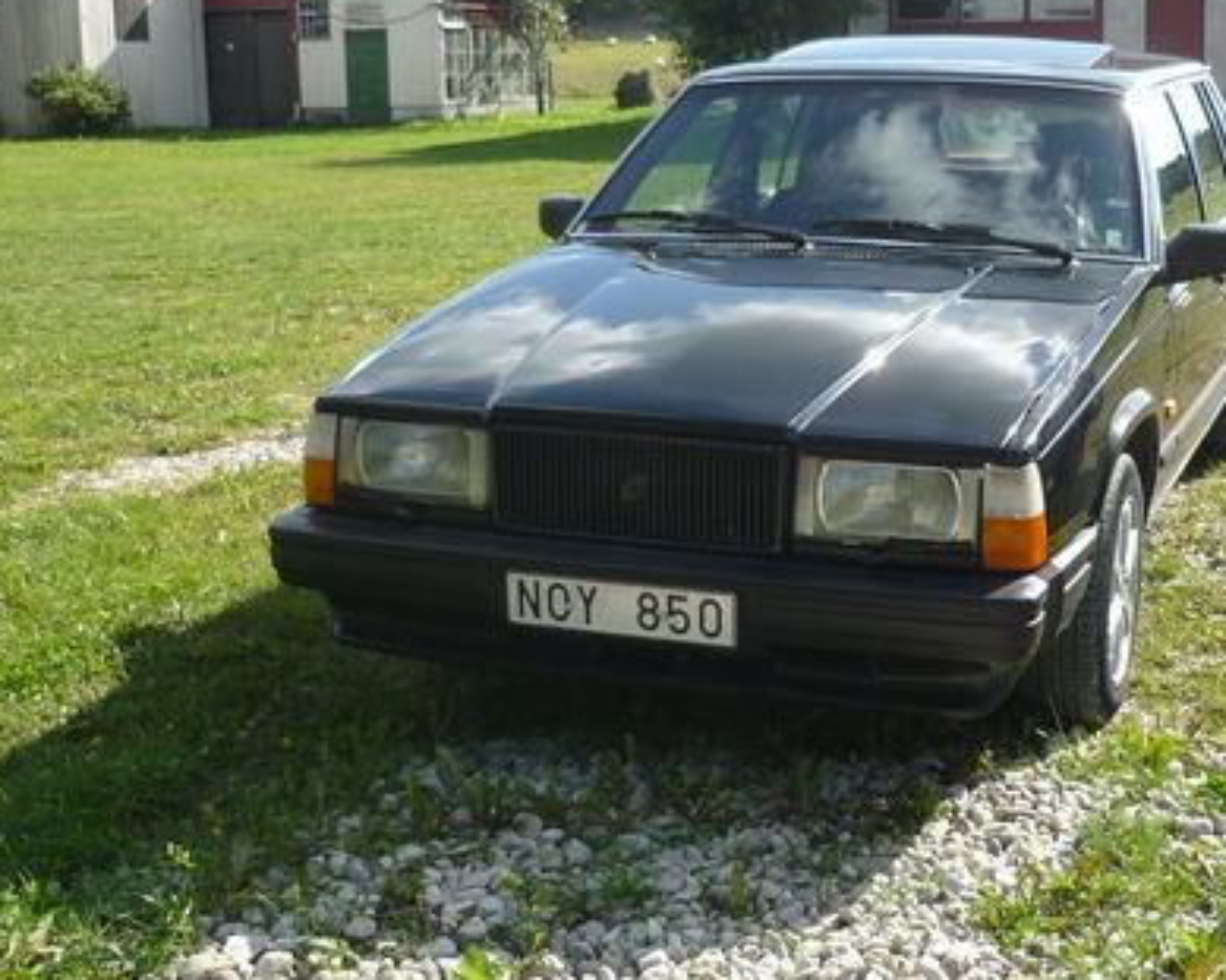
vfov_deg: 28.6
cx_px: 788
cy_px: 410
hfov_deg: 35.1
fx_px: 1923
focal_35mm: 53
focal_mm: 5.5
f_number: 2.8
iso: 100
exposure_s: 1/640
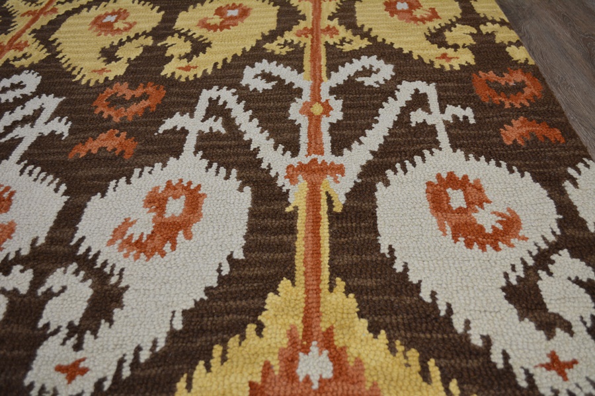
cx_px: 298
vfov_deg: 36.9
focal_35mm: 36
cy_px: 198
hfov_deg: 53.1
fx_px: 595
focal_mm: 24
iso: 400
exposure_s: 1/60
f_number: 4
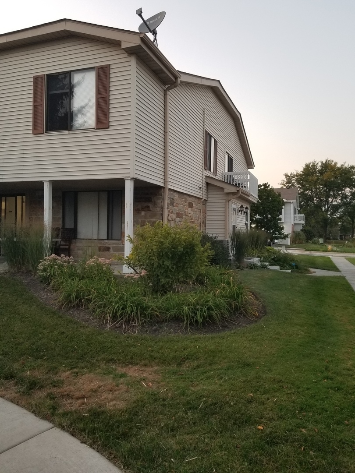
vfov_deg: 67.3
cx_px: 178
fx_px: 356
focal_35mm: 26
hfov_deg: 53.1
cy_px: 236
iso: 100
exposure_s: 1/100
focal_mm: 4.25
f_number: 1.7
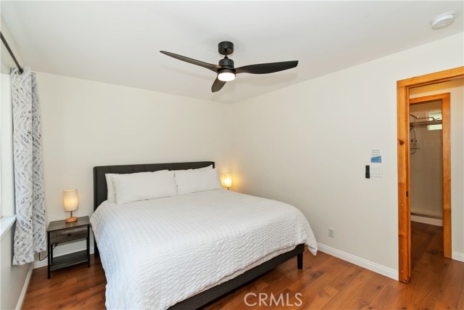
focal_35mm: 15
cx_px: 232
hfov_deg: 100.4
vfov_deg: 77.4
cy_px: 155
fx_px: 193
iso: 400
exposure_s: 1/30
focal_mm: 10
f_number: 8
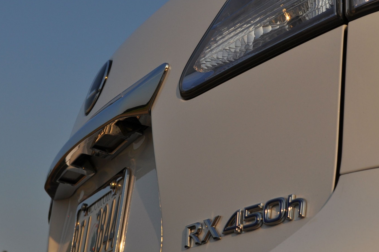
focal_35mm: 89
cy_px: 94
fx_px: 936
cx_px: 183
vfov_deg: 15.3
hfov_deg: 22.9
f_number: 10
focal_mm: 40
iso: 200
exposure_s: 1/400
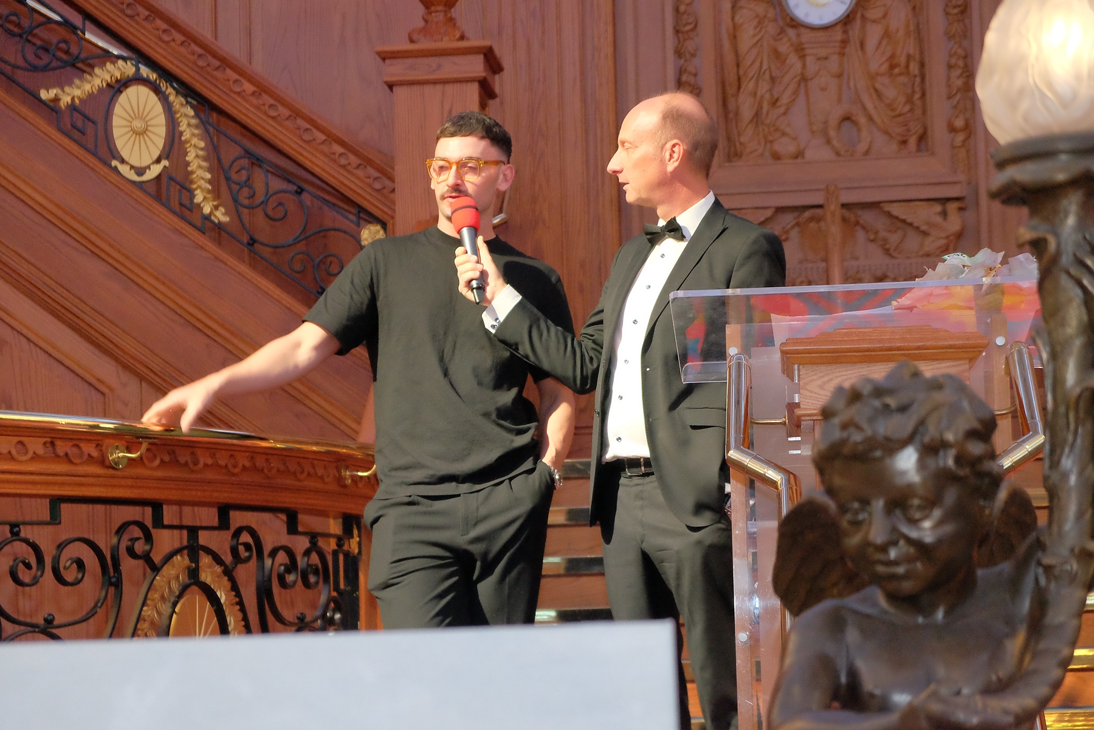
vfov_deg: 16.5
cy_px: 365
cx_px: 547
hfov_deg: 24.5
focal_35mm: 83
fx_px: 2522
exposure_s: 1/60
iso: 5000
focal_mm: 55
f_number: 4.5
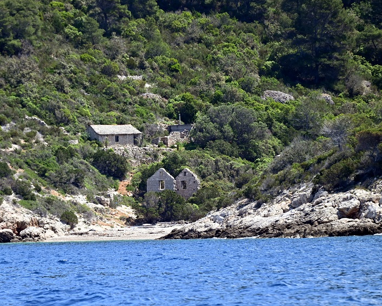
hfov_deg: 5.5
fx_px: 3992
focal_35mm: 353
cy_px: 162
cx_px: 128
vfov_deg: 4.4
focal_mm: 280
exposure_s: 1/1000
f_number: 5.6
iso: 400
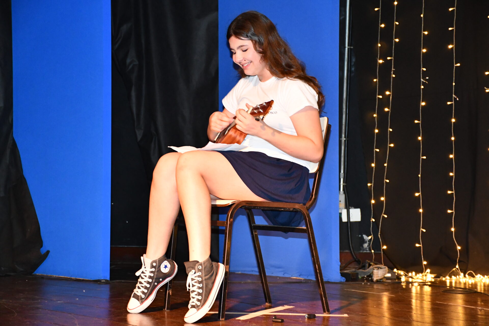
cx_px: 244
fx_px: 1263
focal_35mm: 93
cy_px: 163
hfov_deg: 21.9
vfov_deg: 14.7
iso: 4000
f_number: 5
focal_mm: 62
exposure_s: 1/60
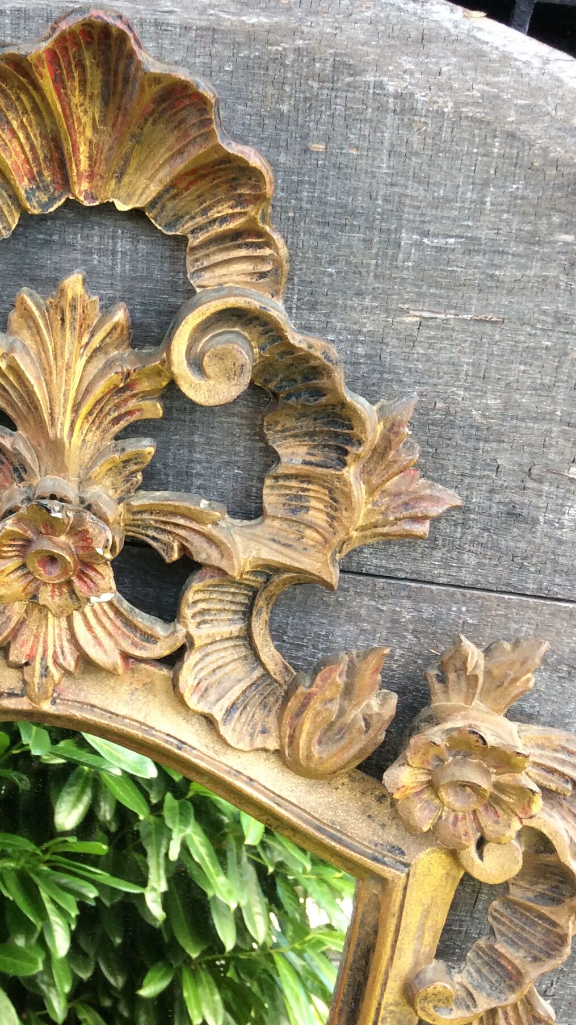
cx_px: 59
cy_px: 544
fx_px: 1358
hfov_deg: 23.3
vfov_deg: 41.3
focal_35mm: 50
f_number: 2.4
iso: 32
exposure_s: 1/33
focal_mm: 3.3
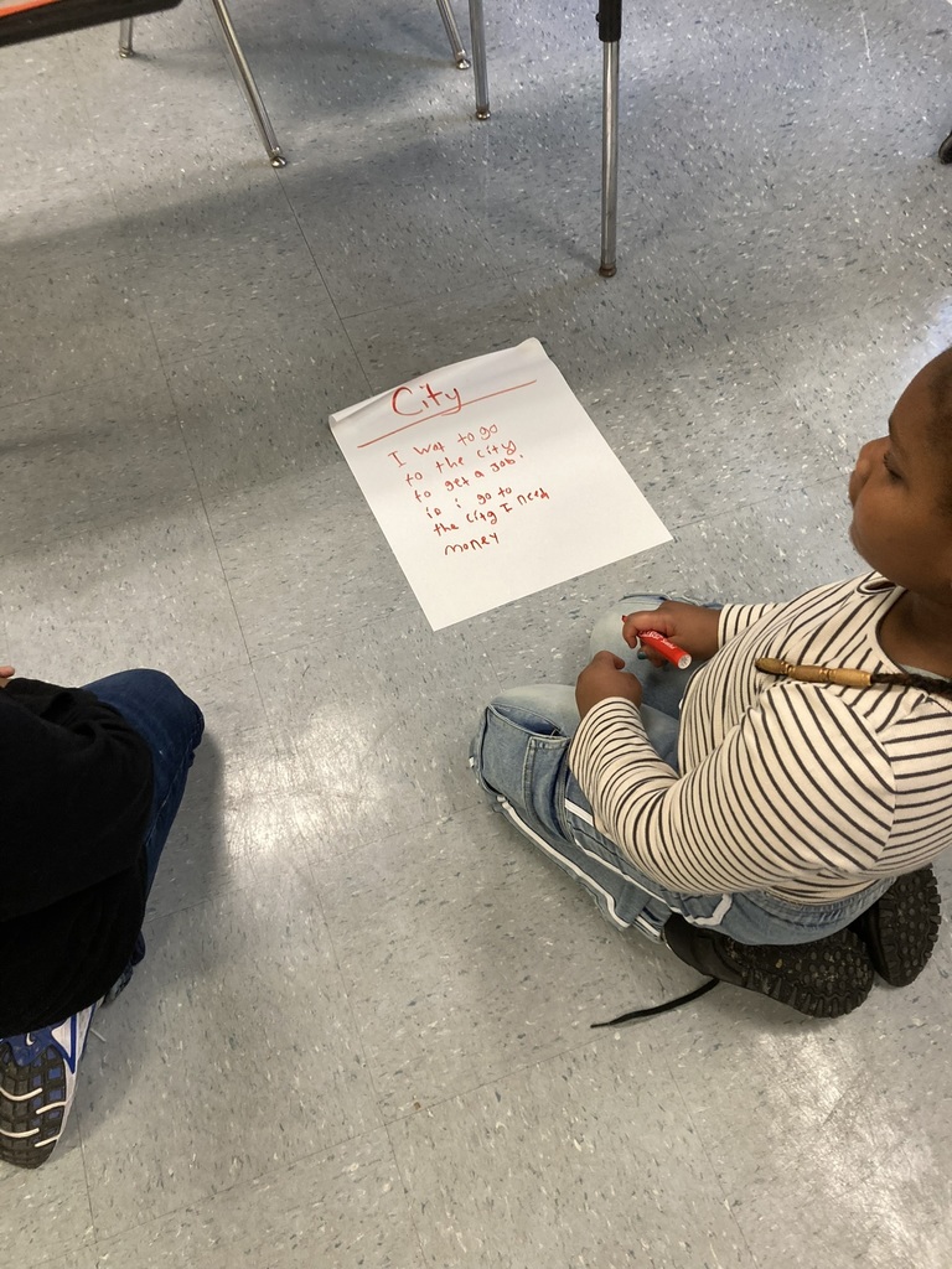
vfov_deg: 63.4
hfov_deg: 49.7
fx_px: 1027
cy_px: 634
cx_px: 476
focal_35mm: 28
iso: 160
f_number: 1.8
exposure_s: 1/60
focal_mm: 3.99
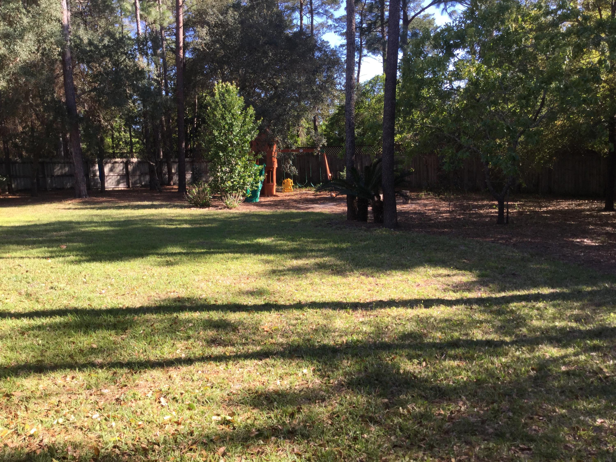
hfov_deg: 58.4
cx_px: 308
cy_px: 231
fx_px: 552
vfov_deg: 45.4
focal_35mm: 31
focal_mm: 3.3
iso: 25
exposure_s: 1/277
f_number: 2.4
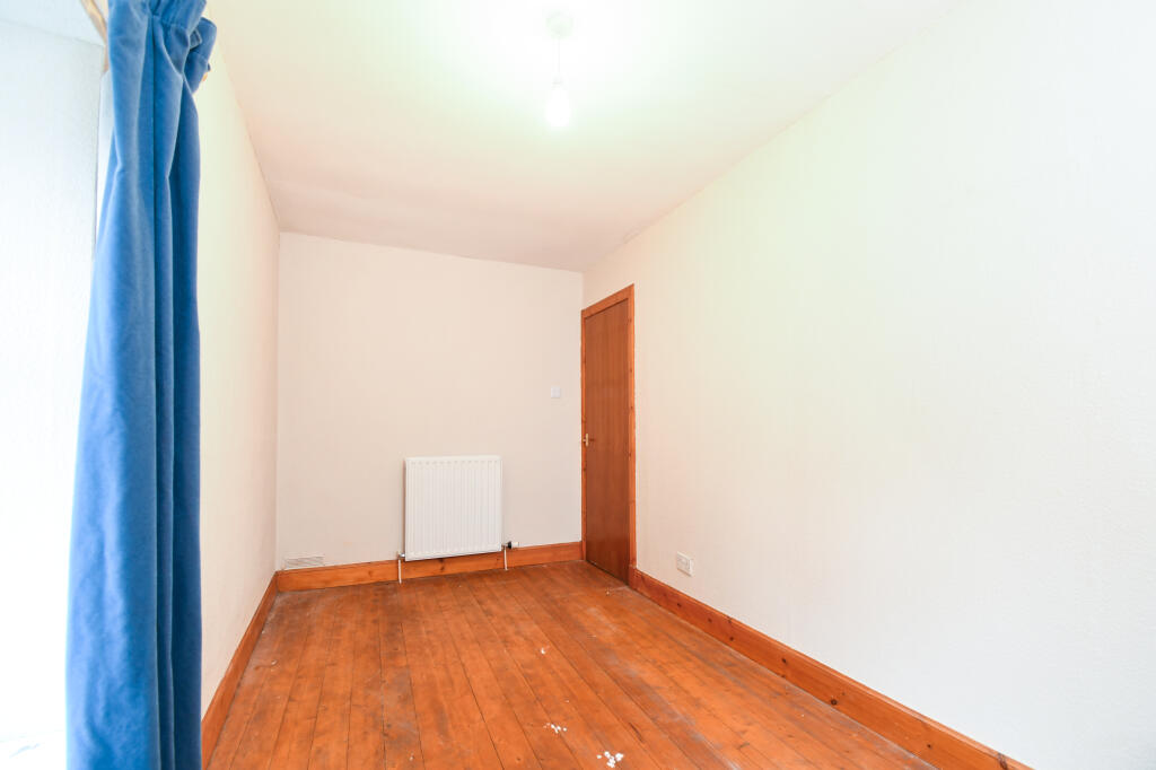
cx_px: 578
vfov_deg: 77.3
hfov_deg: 100.4
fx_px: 481
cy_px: 385
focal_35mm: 15
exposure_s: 1/1.6
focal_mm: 10
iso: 320
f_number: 8
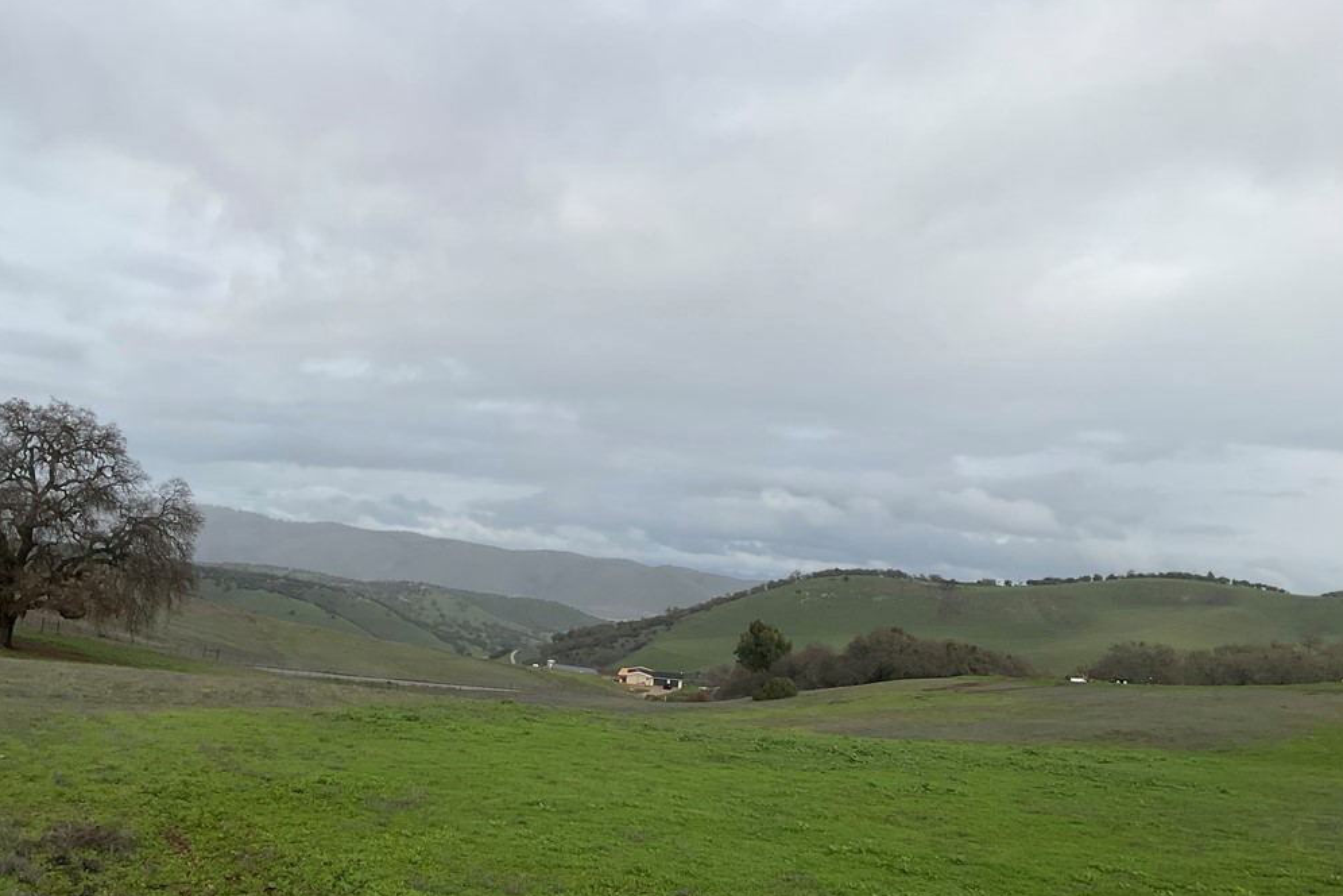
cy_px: 470
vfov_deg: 42.3
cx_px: 666
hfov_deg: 60.3
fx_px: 1156
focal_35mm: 31
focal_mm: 3
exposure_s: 1/1342
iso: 16
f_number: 1.8
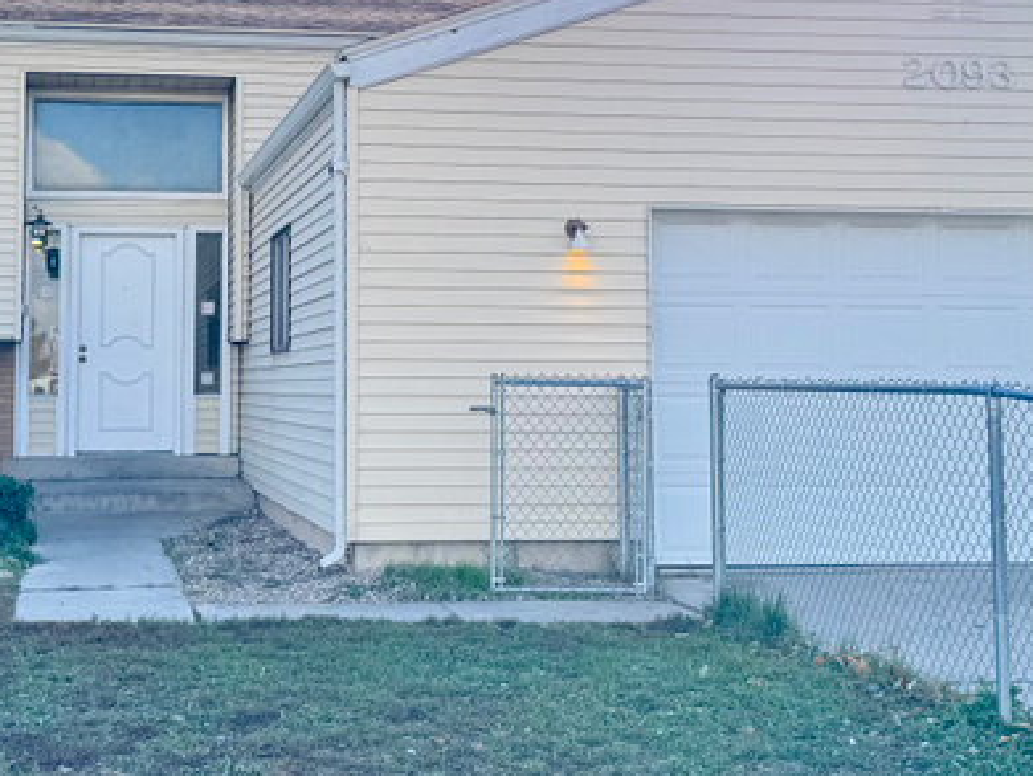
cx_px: 392
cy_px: 241
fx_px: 1881
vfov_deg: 23.2
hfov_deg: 30.6
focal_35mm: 63
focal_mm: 6.76
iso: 80
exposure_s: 1/1637
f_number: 1.78
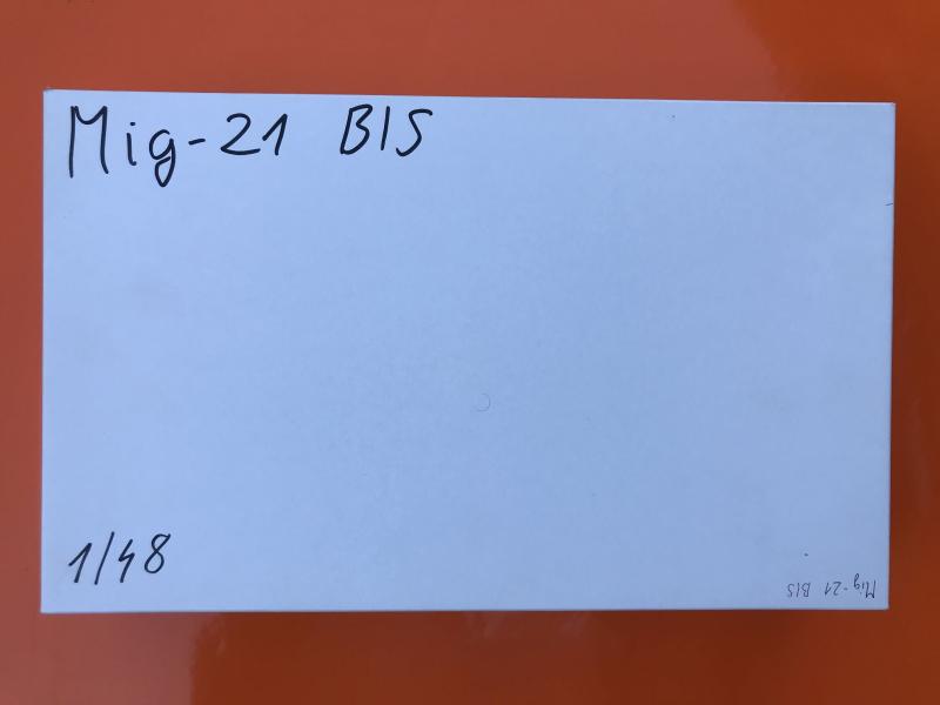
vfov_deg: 49.7
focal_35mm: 28
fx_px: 760
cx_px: 470
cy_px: 352
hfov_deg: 63.4
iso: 20
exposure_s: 1/471
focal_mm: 3.99
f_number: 1.8
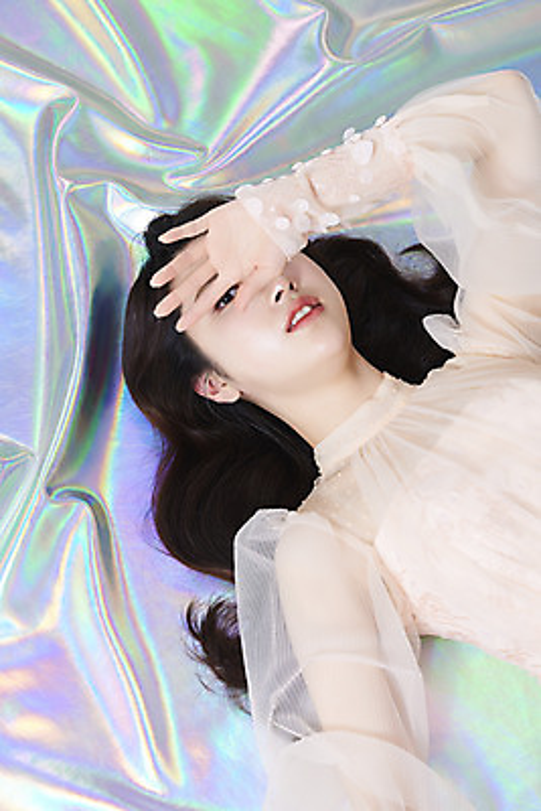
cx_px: 270
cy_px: 406
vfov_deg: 19.4
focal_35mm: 105
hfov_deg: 13.1
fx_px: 2365
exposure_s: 1/125
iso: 64
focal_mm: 105
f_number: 11
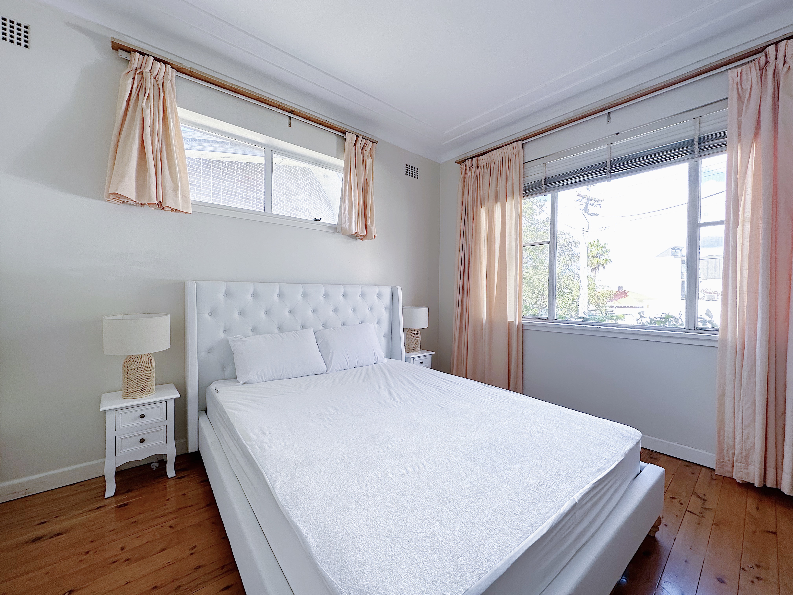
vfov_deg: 85.7
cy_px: 298
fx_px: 321
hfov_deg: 102.1
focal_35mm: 14
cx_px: 396
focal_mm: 2.22
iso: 40
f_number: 2.2
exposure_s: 1/99
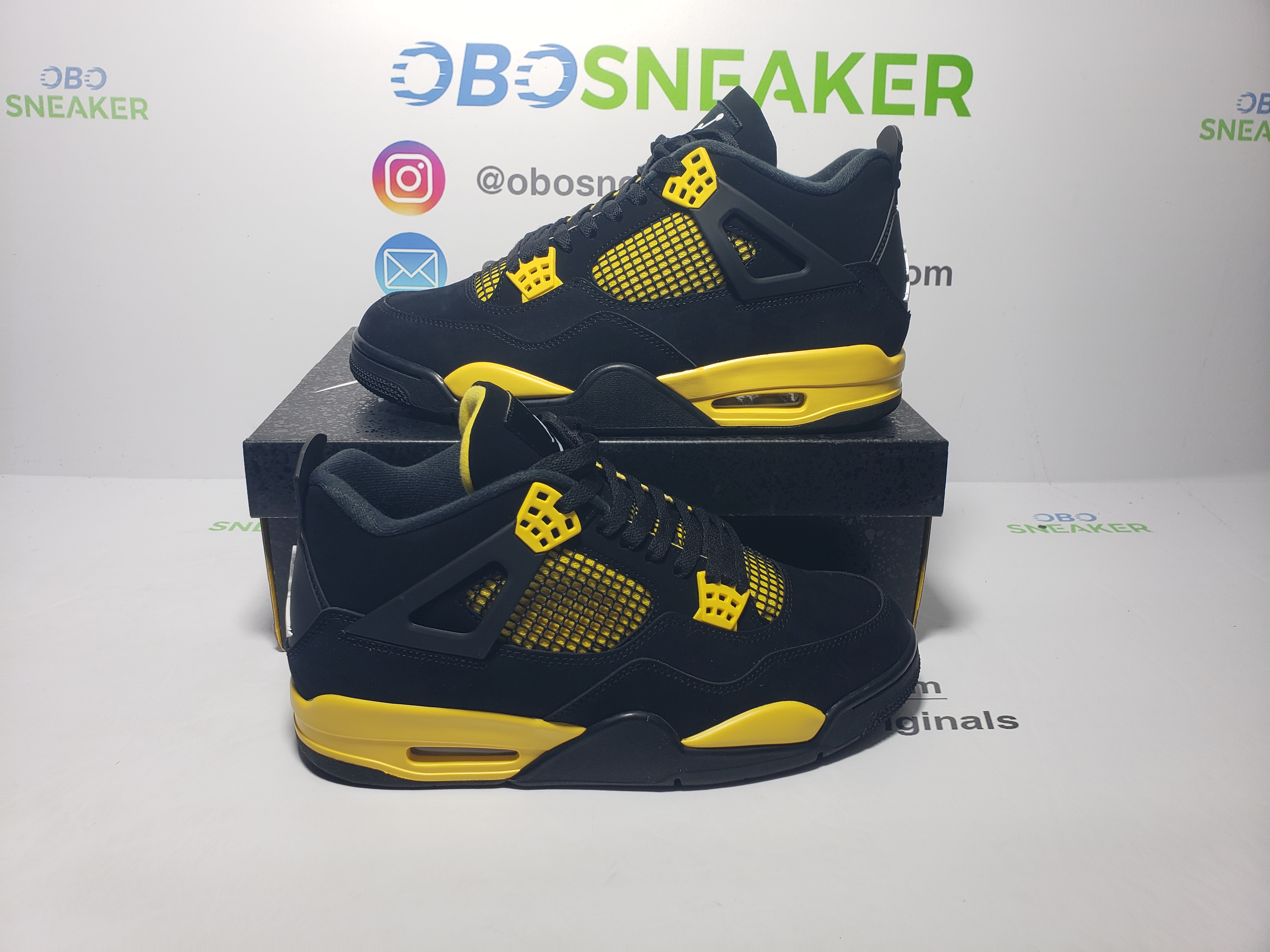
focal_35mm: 26
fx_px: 954
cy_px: 476
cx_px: 635
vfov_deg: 53.1
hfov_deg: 67.3
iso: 50
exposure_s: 1/152
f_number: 2.4
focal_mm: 4.3
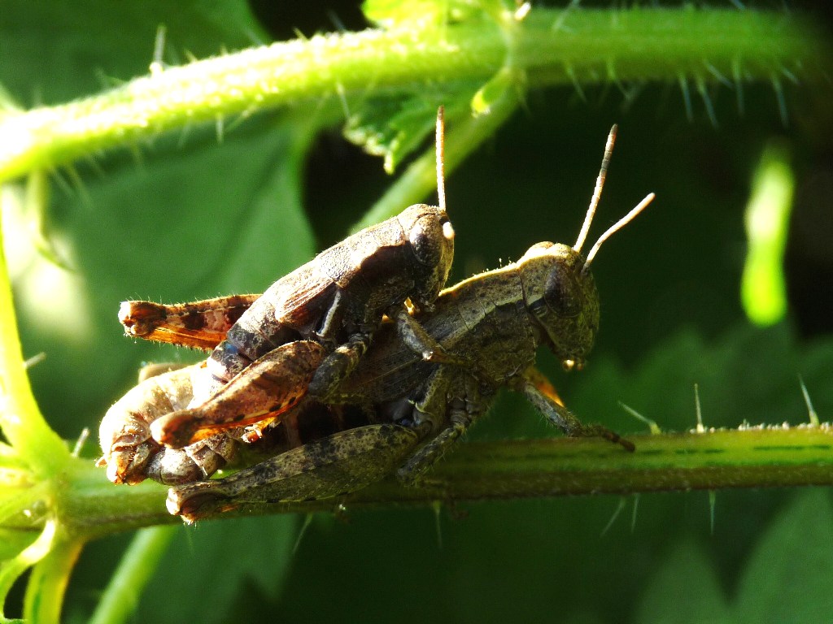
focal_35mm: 154
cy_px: 312
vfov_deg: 9.6
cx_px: 416
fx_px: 3706
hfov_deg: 12.8
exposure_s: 1/100
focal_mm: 15.5
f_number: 3.6
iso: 100
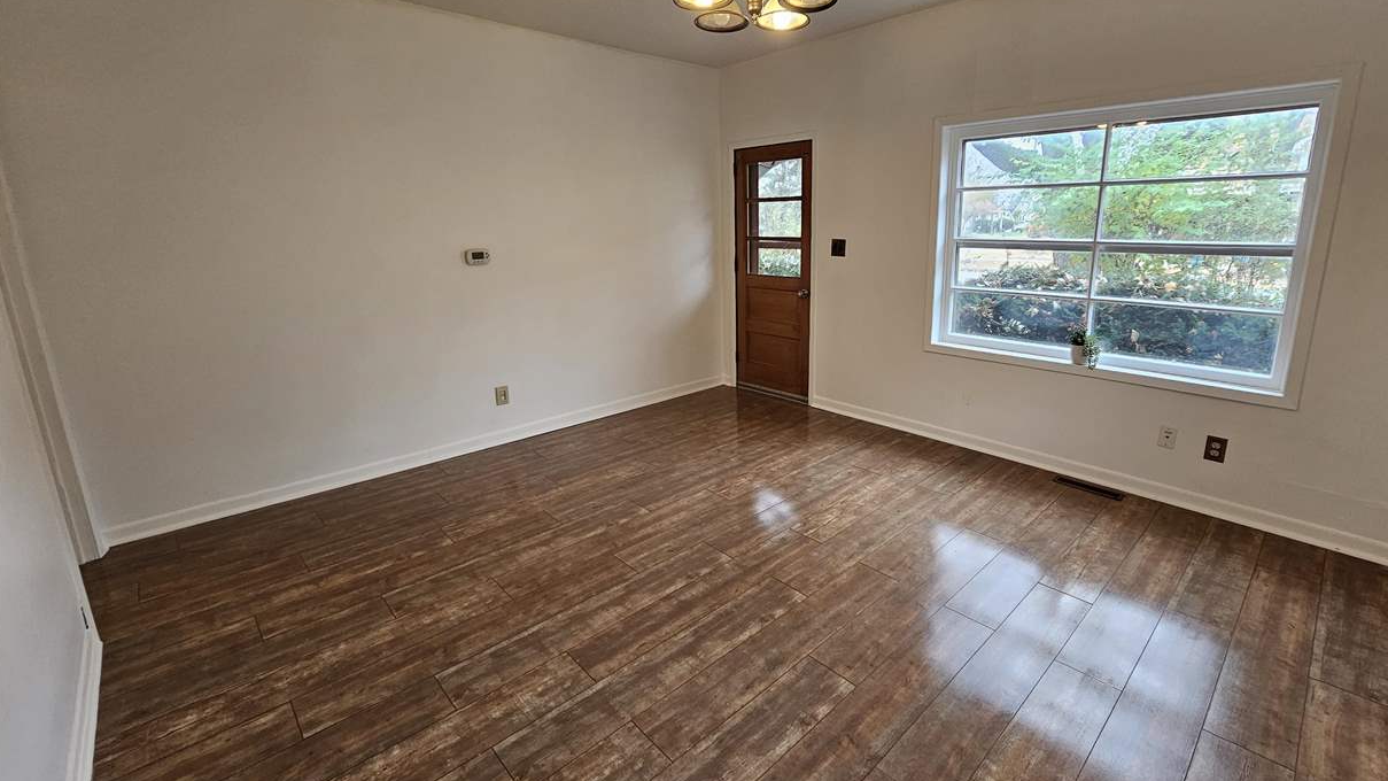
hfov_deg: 102.9
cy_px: 354
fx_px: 552
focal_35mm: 15
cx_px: 727
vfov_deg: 70.4
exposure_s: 1/60
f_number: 2.2
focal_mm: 2.2
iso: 160
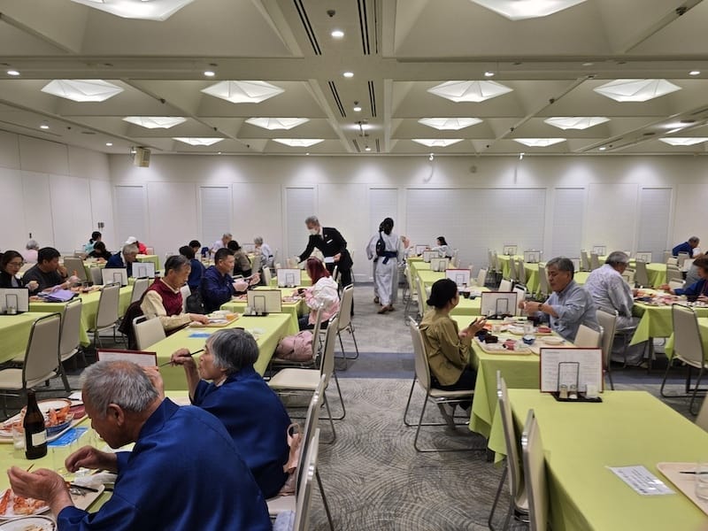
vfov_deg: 58.9
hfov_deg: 73.9
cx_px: 354
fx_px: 470
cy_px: 266
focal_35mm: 23
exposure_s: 1/50
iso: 32
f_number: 1.7
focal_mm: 6.3
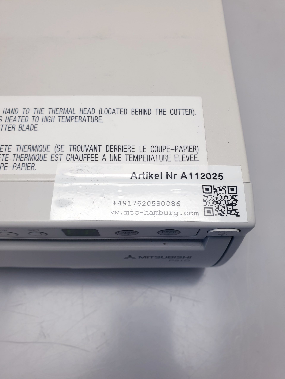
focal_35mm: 26
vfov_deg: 67.3
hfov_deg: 53.1
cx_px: 142
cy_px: 190
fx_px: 285
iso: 80
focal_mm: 4.3
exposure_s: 1/100
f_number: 2.4
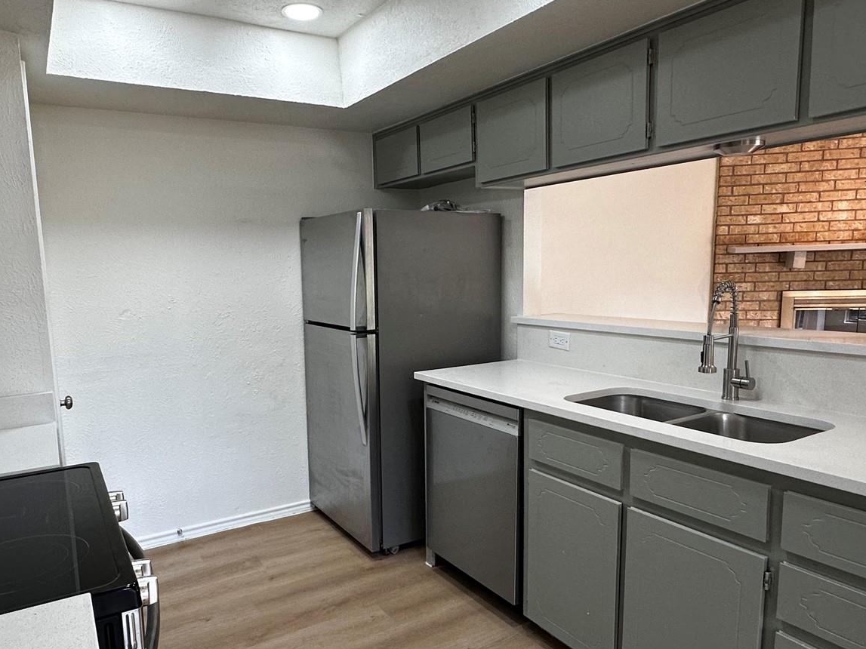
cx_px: 384
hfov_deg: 69.2
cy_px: 356
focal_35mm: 25
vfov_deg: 54.8
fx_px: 625
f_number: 2.2
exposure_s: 1/120
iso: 125
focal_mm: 2.22
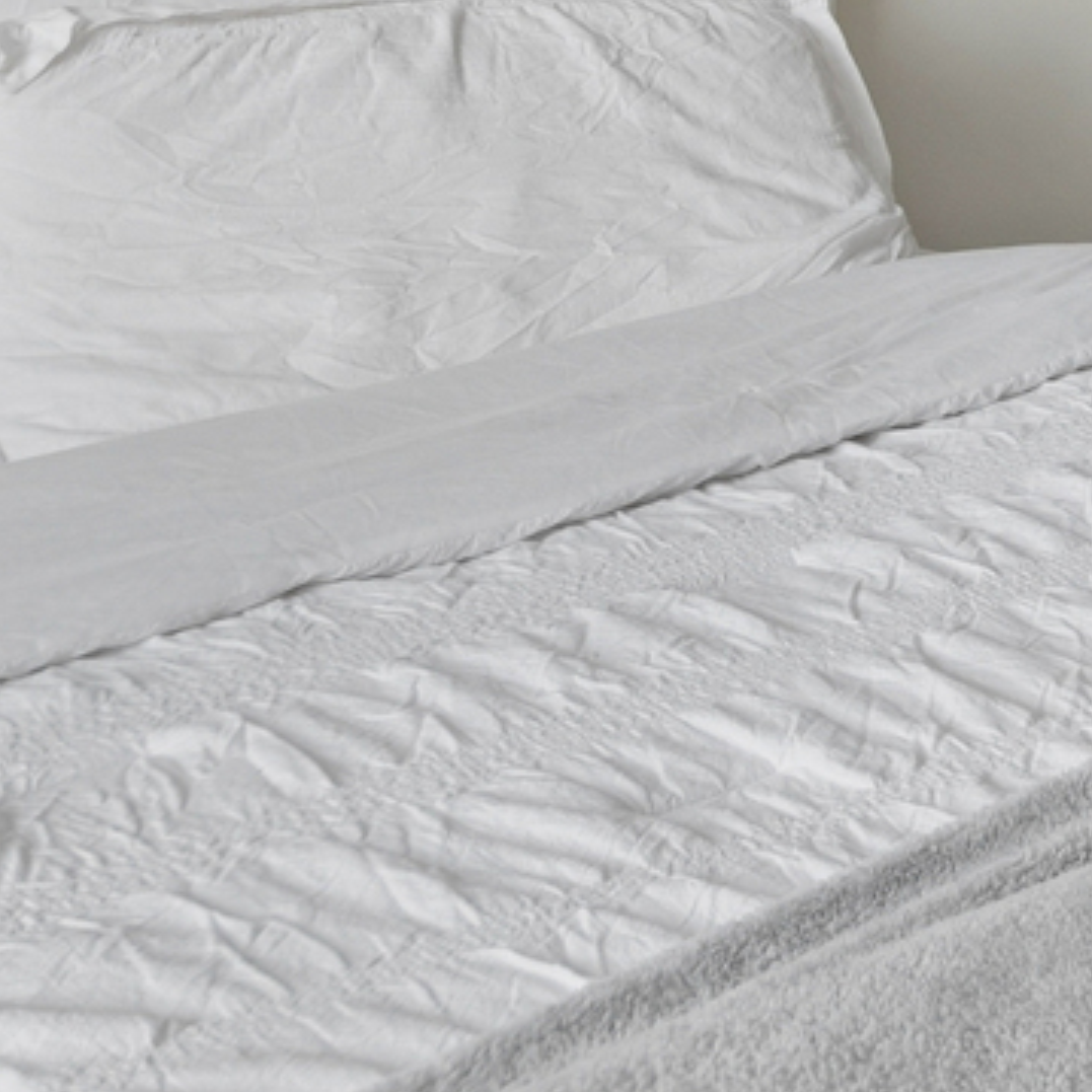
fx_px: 2463
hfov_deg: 17.1
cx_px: 2266
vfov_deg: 21.9
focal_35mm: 69
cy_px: -411
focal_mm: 12
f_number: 8
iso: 400
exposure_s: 1/50
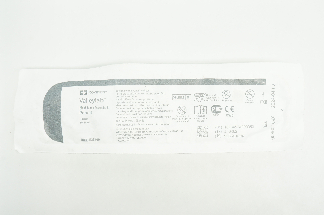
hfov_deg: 51.3
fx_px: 337
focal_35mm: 38
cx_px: 162
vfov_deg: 35.4
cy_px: 108
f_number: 9
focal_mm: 25
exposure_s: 1/15
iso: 400
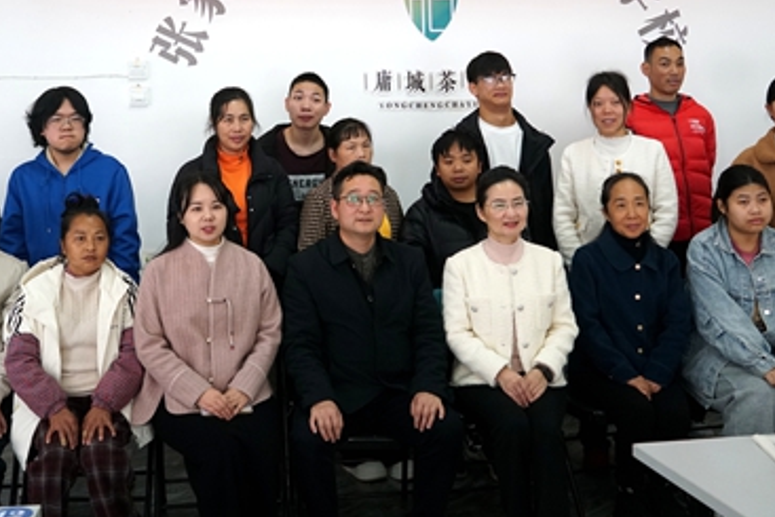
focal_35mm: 45
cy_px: 164
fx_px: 969
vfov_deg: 29.6
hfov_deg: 43.3
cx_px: 300
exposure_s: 1/160
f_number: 4
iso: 1000
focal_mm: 20
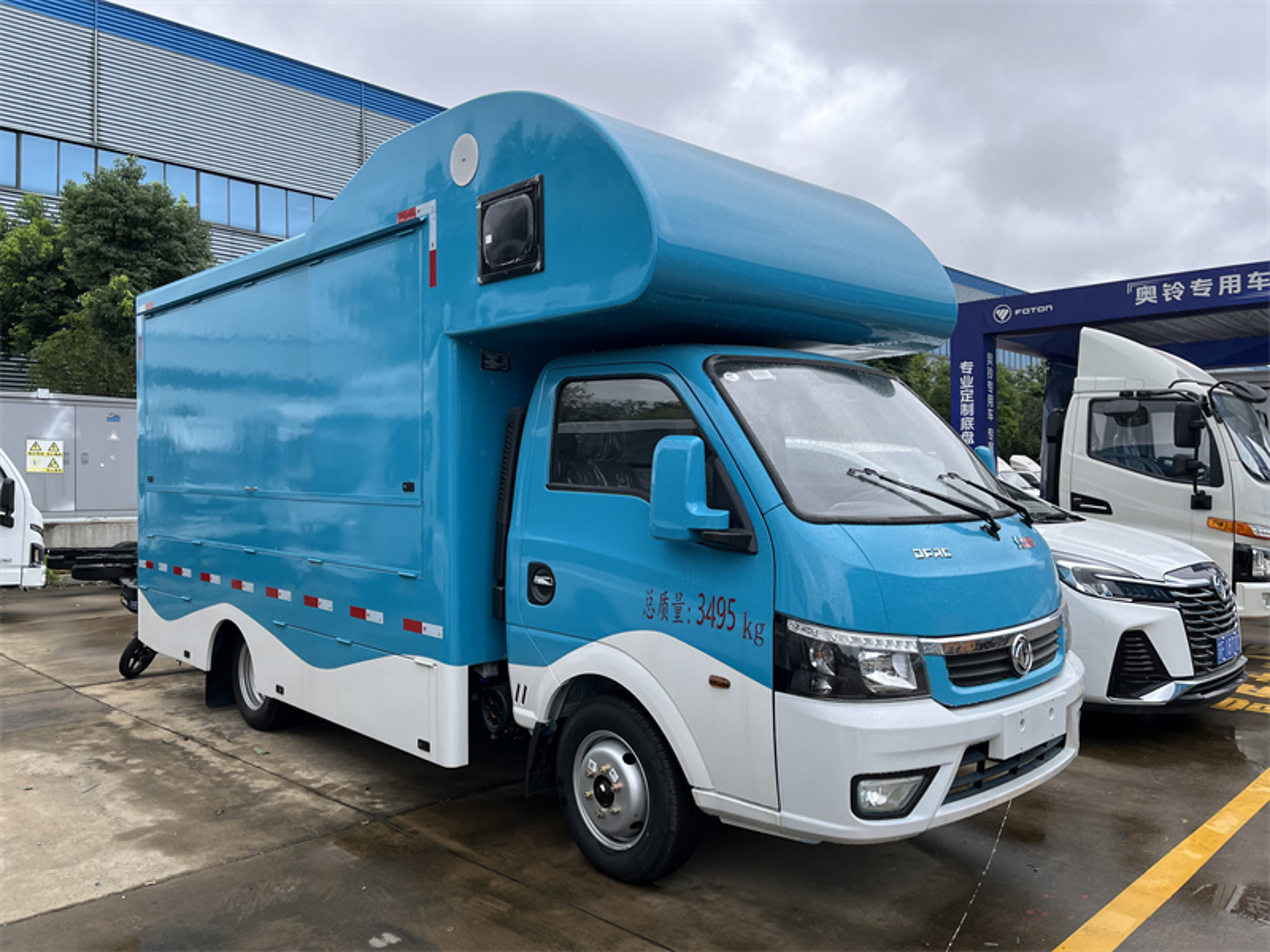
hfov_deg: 67.3
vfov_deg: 53.1
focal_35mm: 26
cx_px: 635
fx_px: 954
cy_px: 476
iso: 50
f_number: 1.6
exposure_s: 1/688
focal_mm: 5.1
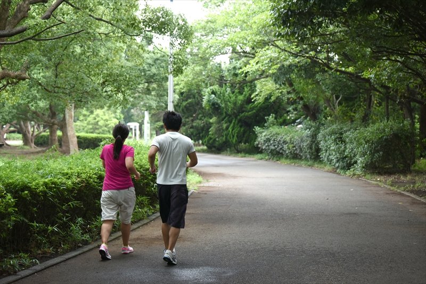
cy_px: 142
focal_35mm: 70
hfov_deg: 28.8
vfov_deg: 19.5
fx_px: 829
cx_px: 213
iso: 1000
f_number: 4.5
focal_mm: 70
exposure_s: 1/200
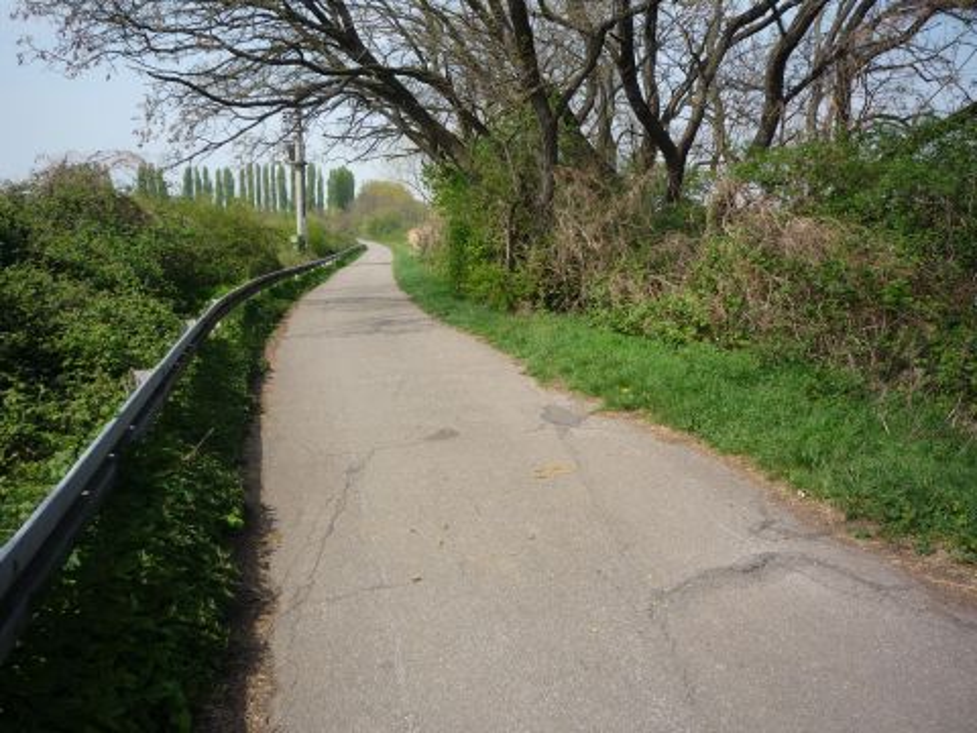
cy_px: 366
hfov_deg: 56.8
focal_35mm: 32
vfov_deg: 44.2
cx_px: 488
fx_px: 903
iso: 100
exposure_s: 1/400
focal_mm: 5.2
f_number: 4.5
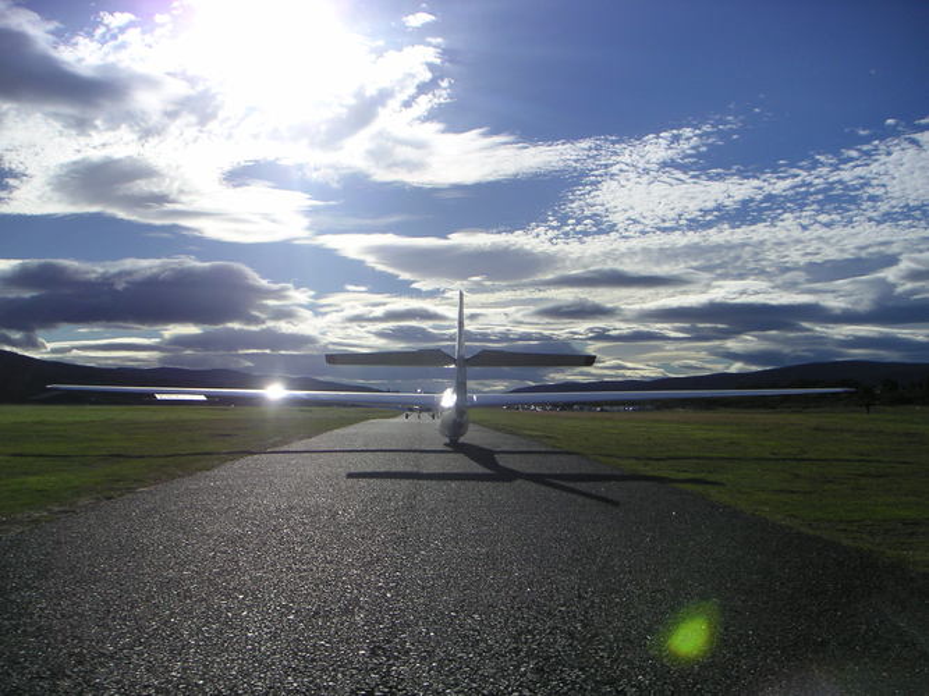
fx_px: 1020
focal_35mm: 38
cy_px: 348
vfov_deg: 37.7
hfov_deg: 49.0
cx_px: 464
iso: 50
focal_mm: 6
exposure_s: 1/500
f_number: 6.7
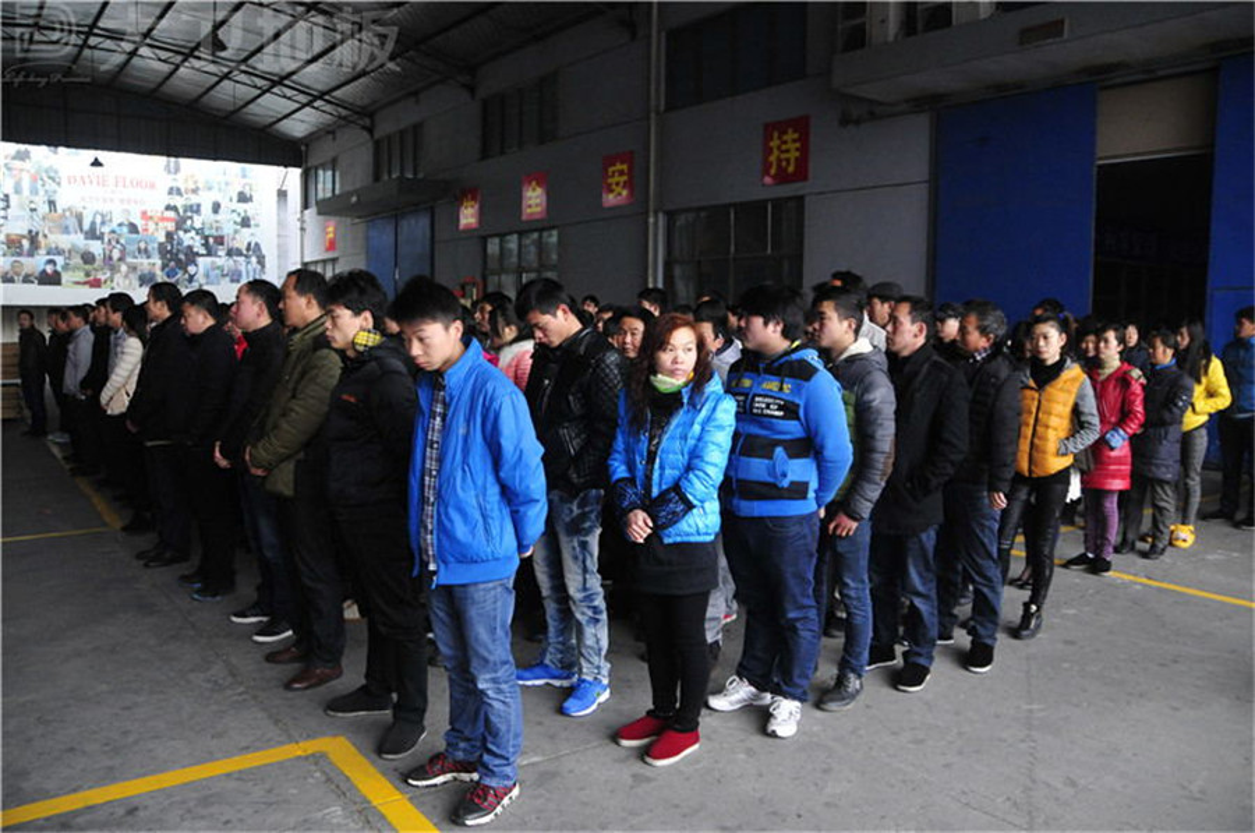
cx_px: 628
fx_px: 940
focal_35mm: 27
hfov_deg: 67.5
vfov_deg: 47.8
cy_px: 416
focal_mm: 18
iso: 1000
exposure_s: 1/50
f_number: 3.5
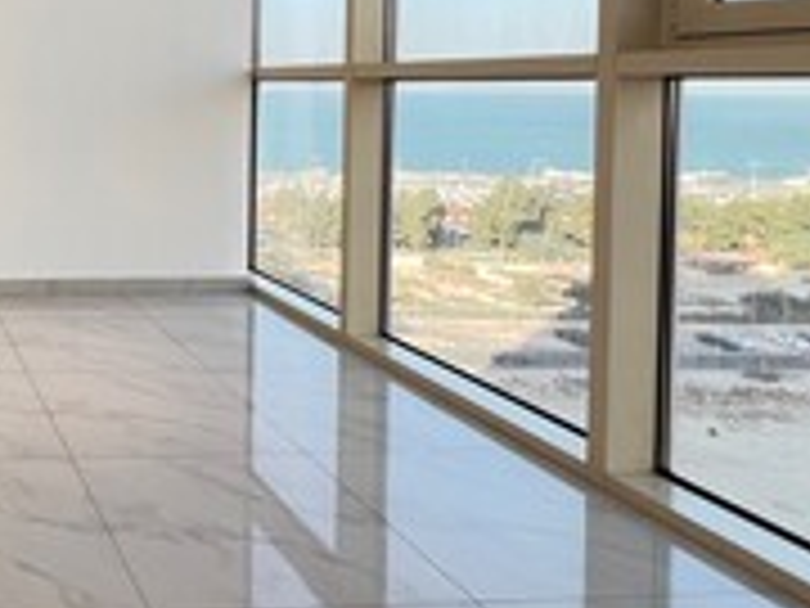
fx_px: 772
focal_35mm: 33
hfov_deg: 43.7
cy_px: 97
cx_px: -65
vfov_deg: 40.6
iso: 64
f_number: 1.8
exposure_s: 1/99
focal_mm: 1.57
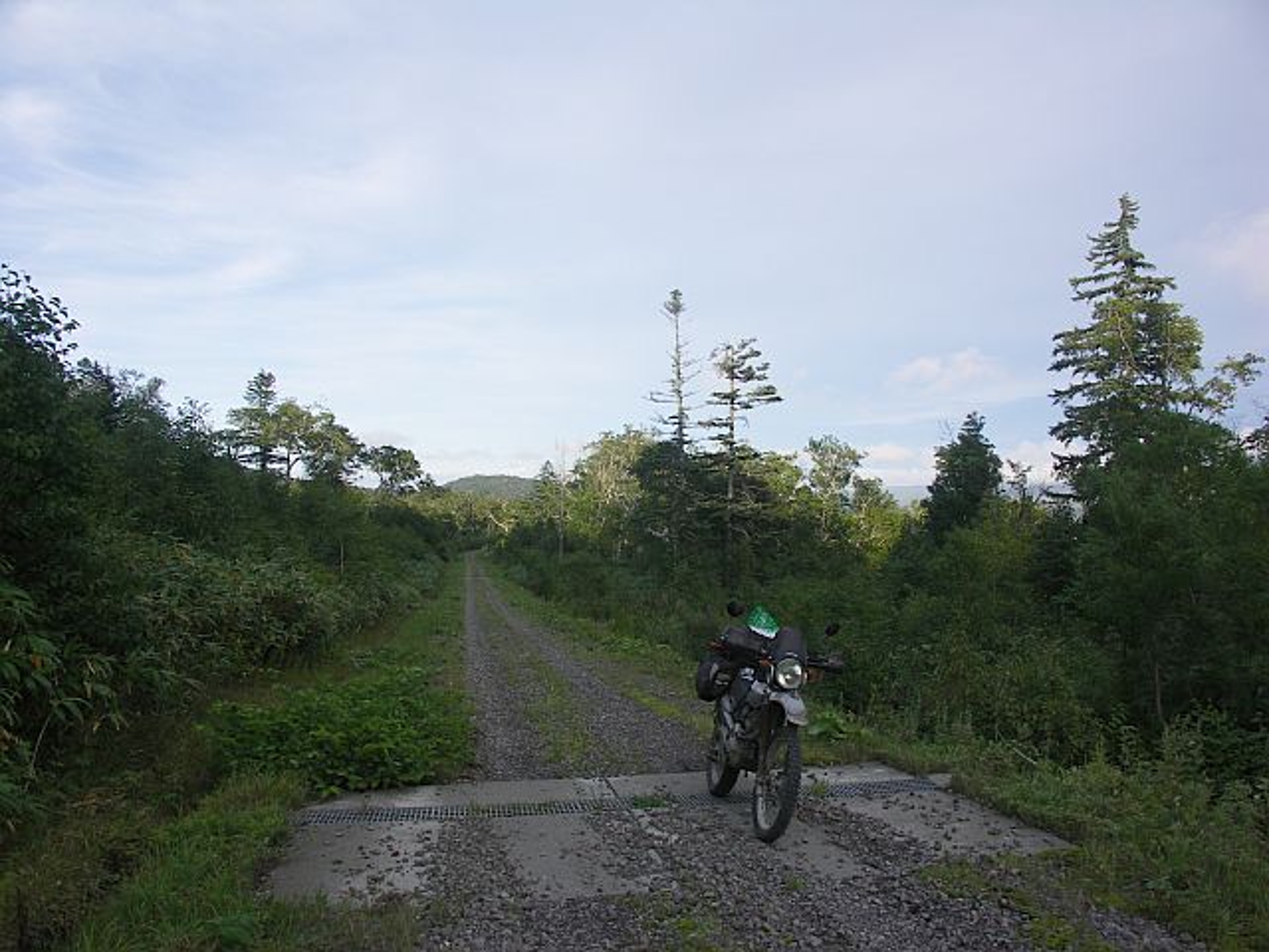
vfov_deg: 49.7
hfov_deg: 63.4
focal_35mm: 28
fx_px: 1026
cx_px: 634
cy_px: 476
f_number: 5.6
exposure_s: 1/200
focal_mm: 7.2
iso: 50
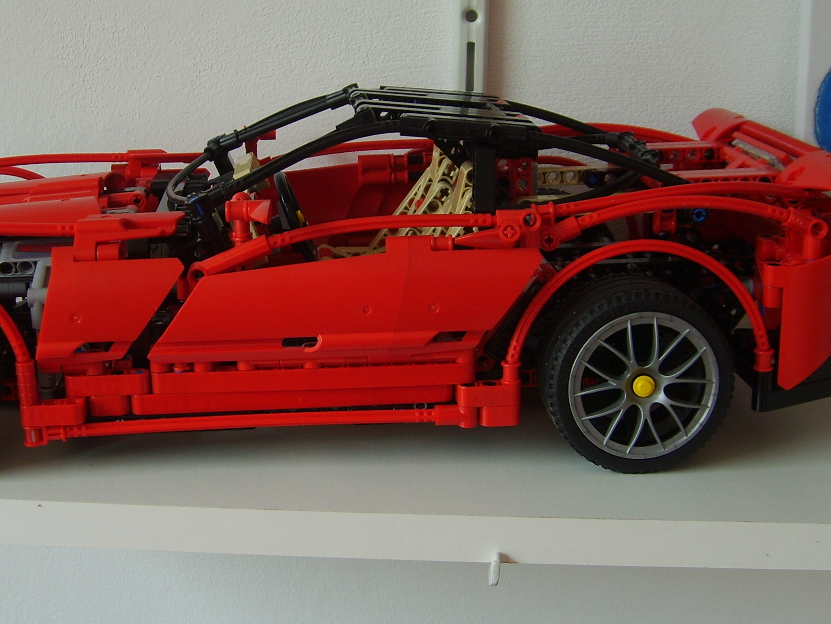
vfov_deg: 26.5
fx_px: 1320
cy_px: 275
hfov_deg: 34.9
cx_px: 364
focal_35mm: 55
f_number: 2.8
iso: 50
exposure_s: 1/60
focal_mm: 5.8
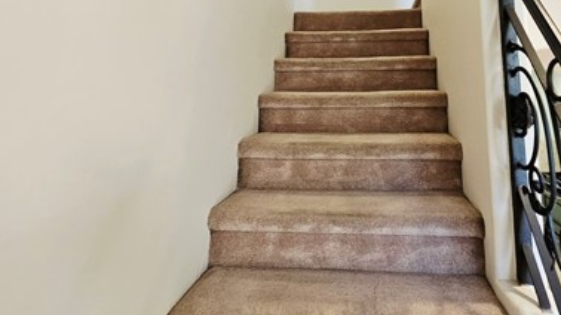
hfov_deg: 75.3
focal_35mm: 24
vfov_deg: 43.1
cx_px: 344
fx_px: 357
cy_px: 25
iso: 125
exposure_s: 1/60.2
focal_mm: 2.2
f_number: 2.2
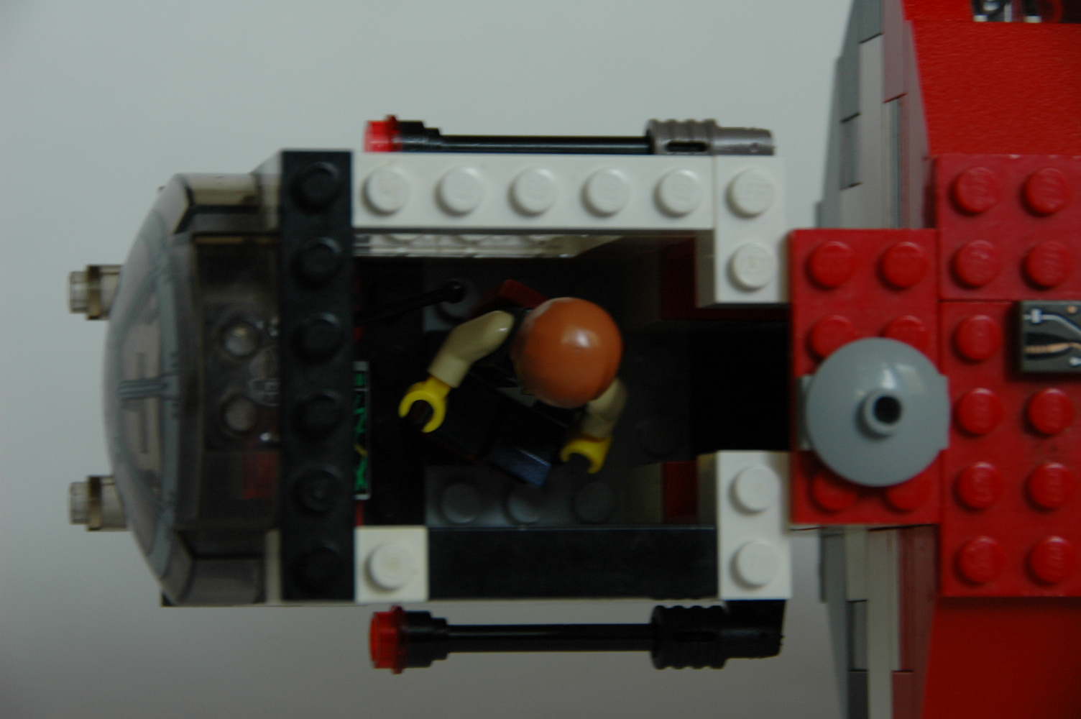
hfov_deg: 9.2
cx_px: 540
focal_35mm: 225
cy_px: 360
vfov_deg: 6.1
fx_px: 6750
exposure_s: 1/20
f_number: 7.1
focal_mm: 150
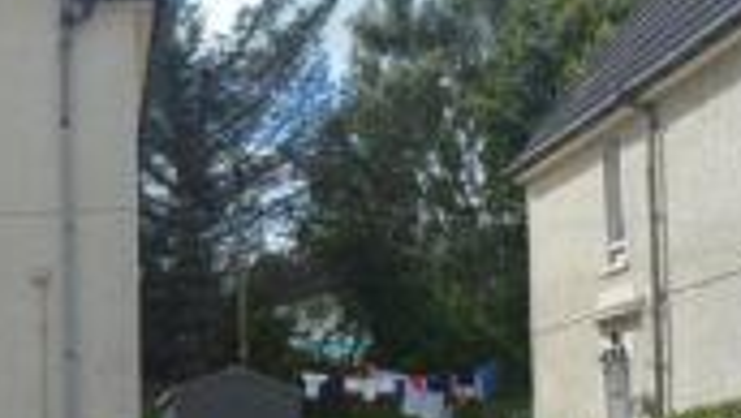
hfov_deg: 24.7
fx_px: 1534
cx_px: -136
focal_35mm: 78
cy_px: 403
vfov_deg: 15.3
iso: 100
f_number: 8
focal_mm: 18
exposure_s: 1/250
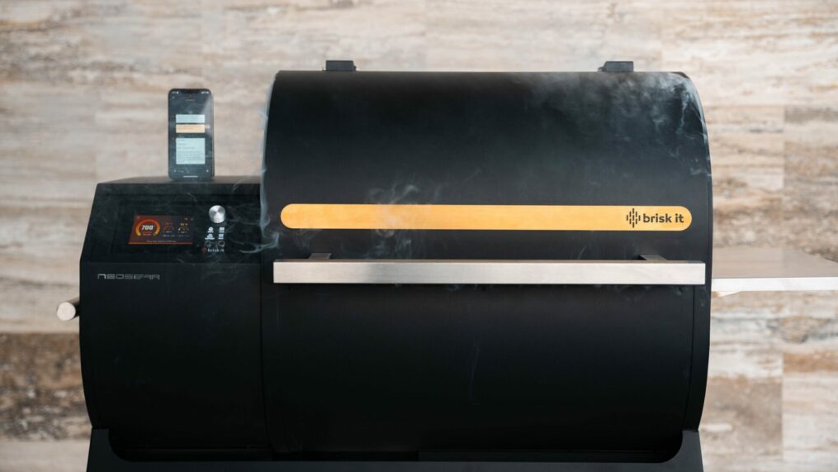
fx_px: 1247
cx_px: 422
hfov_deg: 37.2
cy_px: 218
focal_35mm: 56
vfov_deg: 21.4
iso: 200
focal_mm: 53.1
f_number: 3.5
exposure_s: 1/125
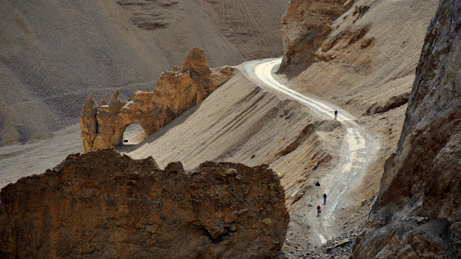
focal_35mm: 214
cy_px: 106
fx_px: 2610
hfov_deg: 10.1
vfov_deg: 5.7
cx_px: 229
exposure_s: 1/500
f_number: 5.6
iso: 250
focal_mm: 135
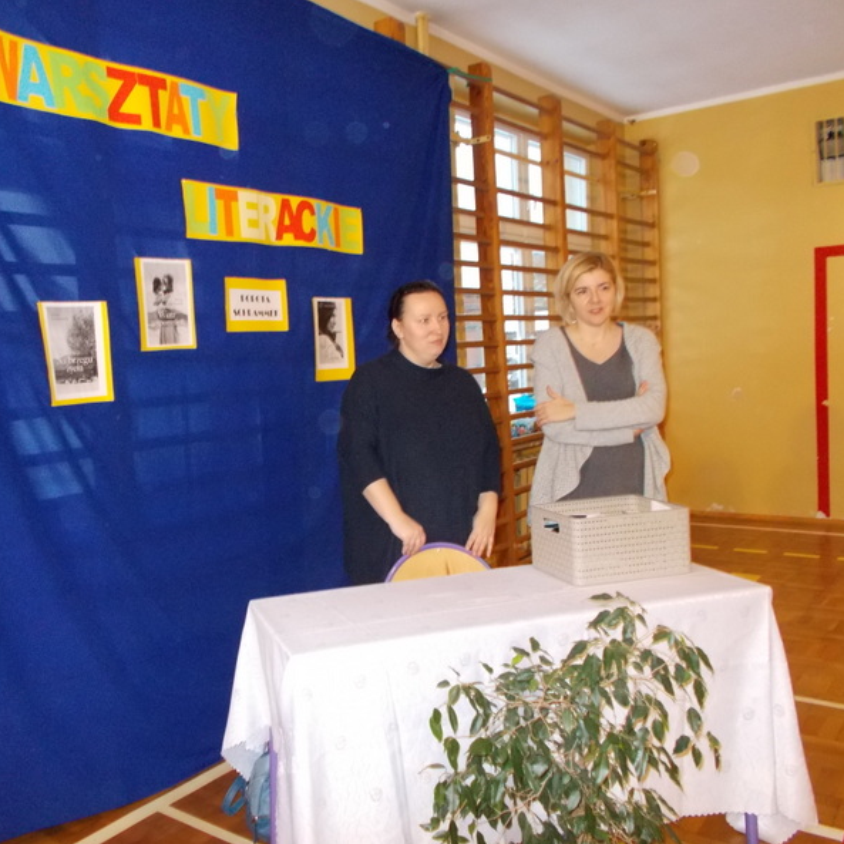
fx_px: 855
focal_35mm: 31
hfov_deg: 52.0
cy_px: 424
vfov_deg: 52.5
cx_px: 315
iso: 400
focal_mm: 4.6
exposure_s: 1/25
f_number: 3.2
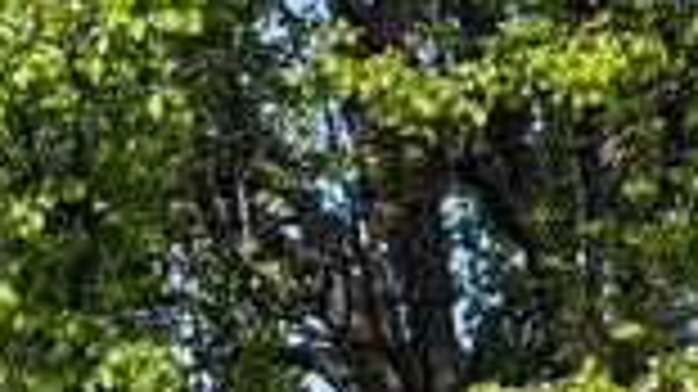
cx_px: -646
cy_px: 1320
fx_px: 2886
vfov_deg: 6.8
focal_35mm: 156
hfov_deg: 12.4
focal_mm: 5.96
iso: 50
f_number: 1.6
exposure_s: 1/657
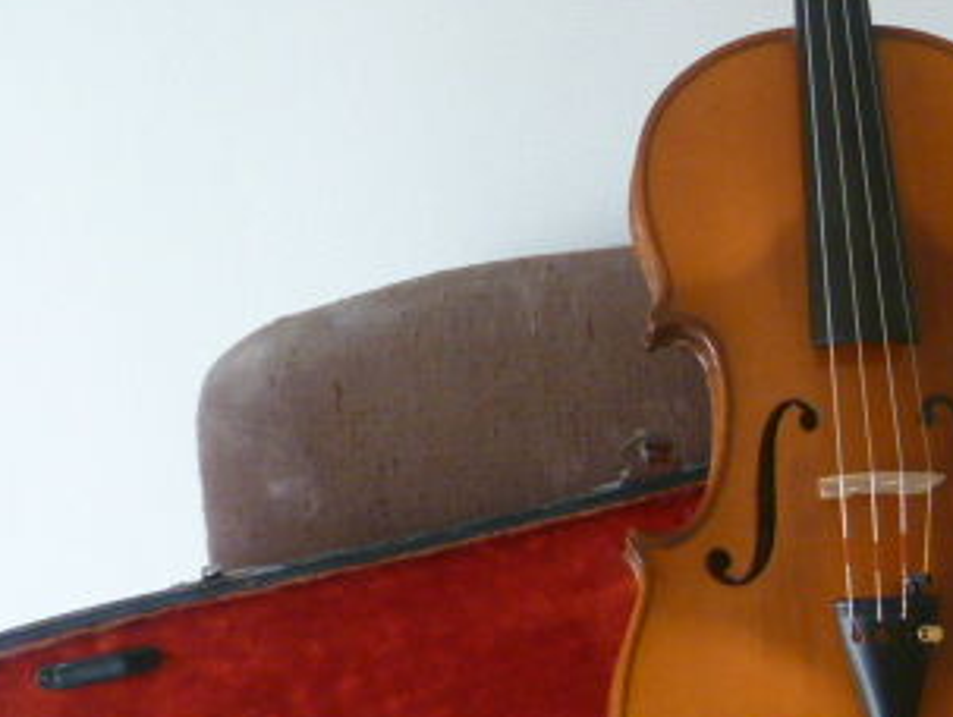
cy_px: 261
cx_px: 896
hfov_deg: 16.7
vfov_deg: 12.8
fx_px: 3197
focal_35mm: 116
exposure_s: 1/25
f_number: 3.8
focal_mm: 9.8
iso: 400
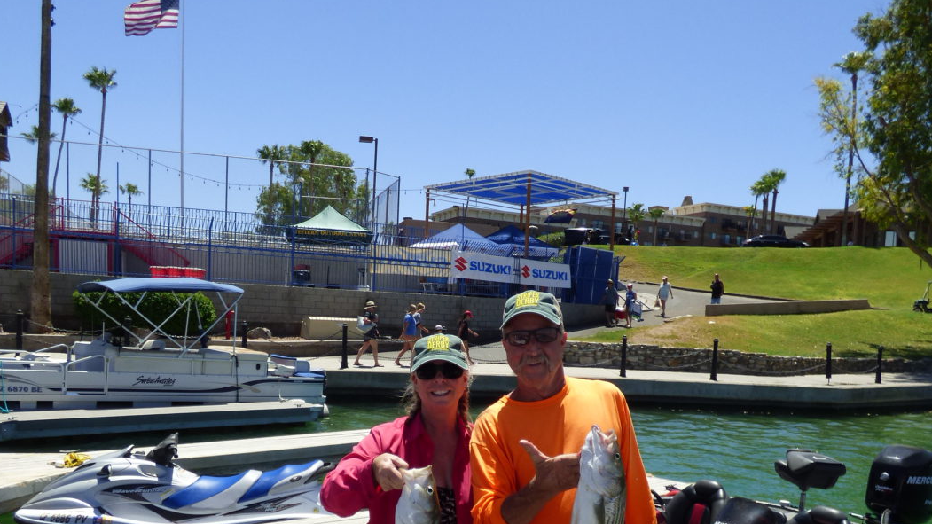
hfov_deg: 62.6
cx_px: 461
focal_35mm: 31
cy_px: 399
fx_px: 766
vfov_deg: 36.8
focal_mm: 3.61
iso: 100
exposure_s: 1/1600
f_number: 2.8
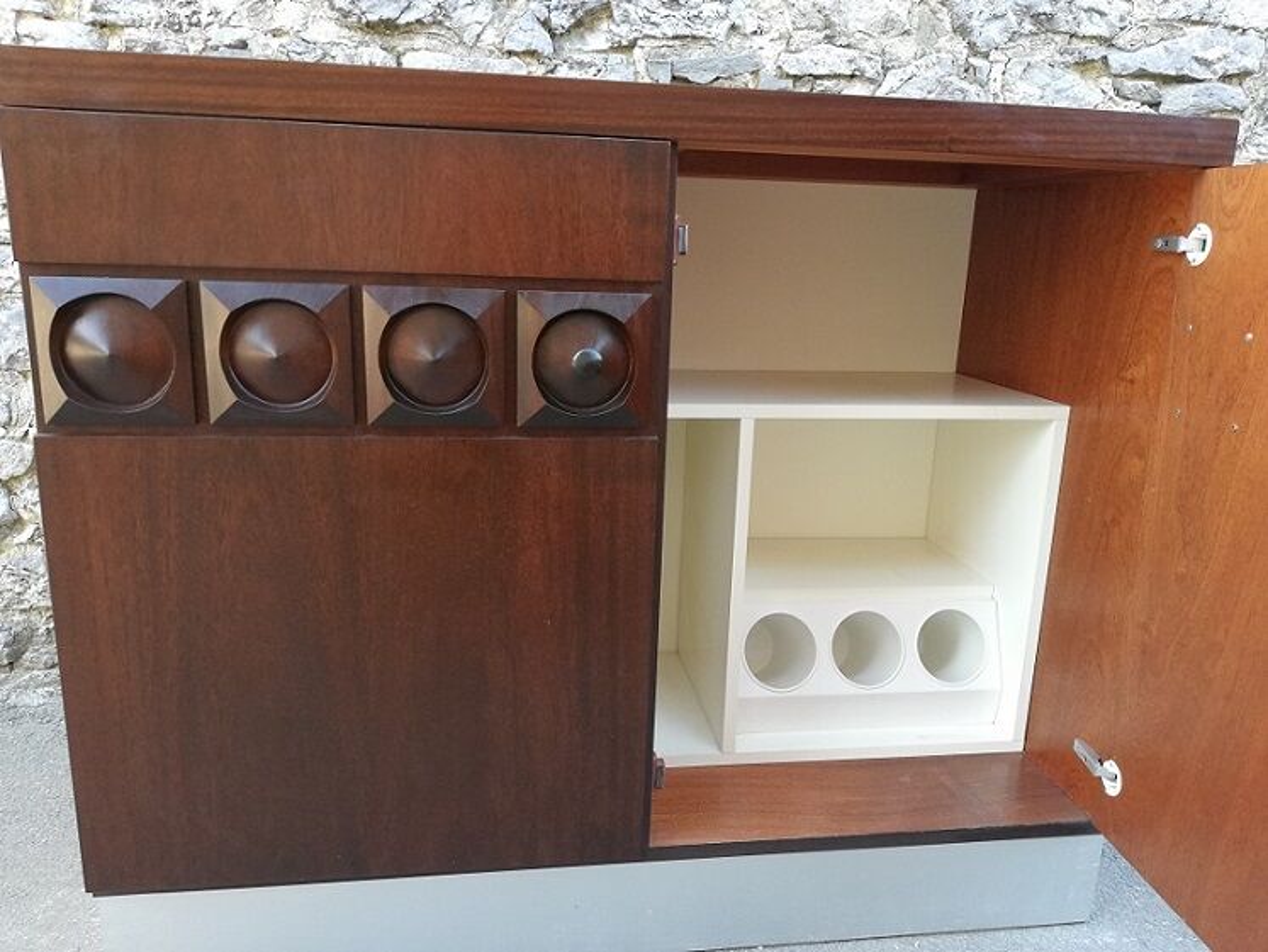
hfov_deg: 67.3
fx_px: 953
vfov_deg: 53.1
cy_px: 476
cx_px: 634
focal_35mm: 26
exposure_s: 1/50
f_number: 2.2
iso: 160
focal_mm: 3.81
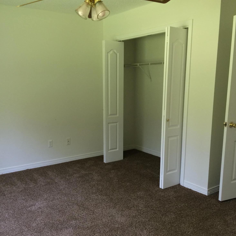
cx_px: 118
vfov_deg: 47.0
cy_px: 137
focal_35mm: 35
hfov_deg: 47.2
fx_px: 270
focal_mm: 4.15
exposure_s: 1/30
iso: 50
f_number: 2.2
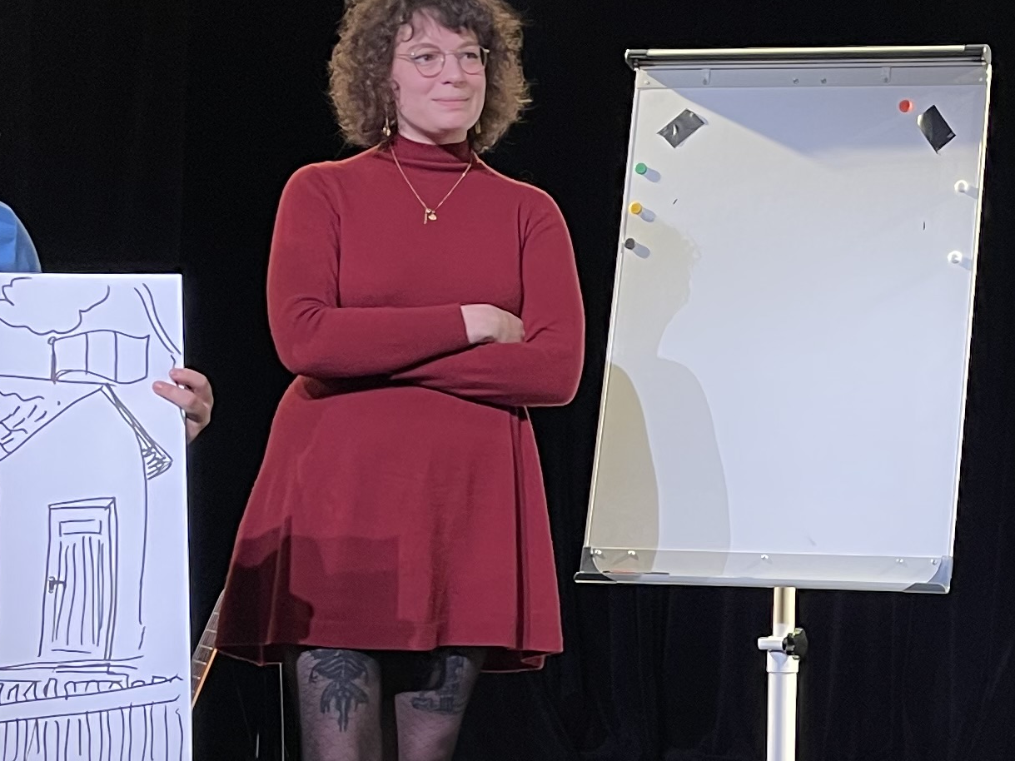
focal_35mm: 86
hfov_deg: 22.1
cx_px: 947
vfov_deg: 17.1
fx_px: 2521
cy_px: 574
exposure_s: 1/50
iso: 100
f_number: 1.6
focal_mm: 5.1
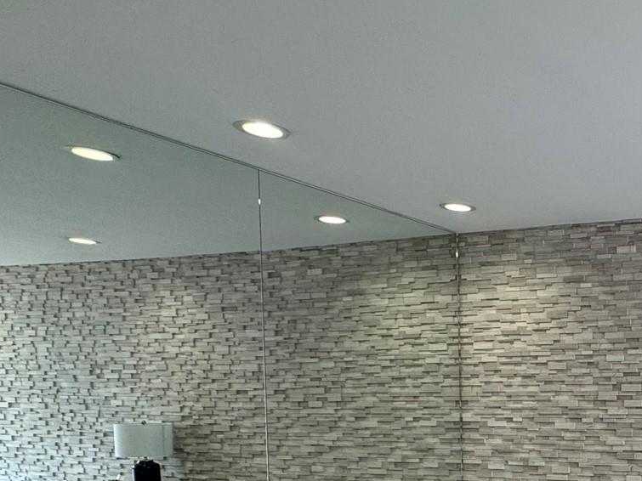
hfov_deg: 38.1
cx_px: 748
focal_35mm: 38
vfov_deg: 35.7
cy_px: 421
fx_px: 705
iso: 125
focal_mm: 2.22
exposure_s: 1/120
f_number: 2.2
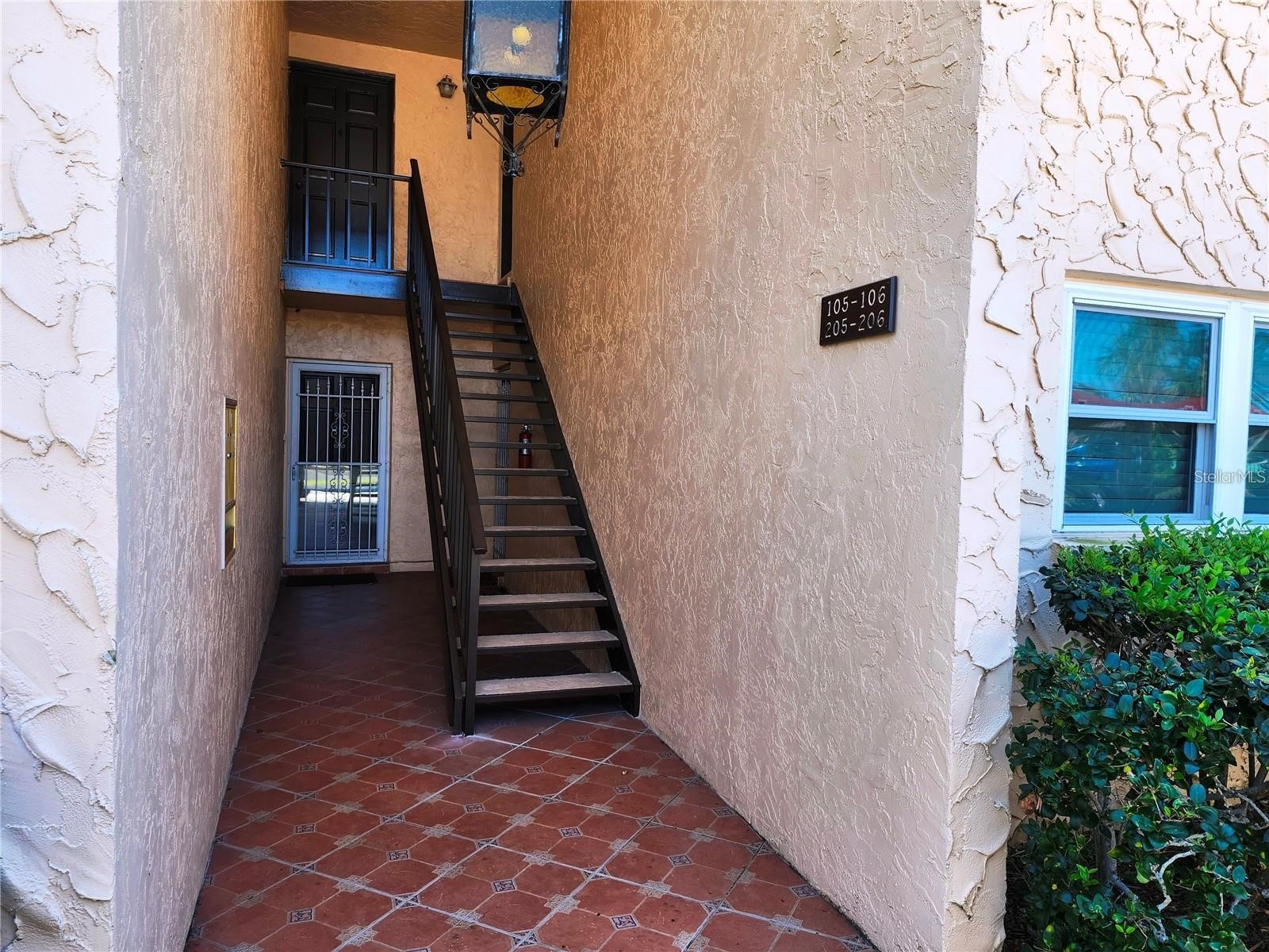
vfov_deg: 58.9
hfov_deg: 73.9
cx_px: 634
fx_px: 843
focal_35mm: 23
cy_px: 476
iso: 32
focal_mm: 5.54
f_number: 1.8
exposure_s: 1/180
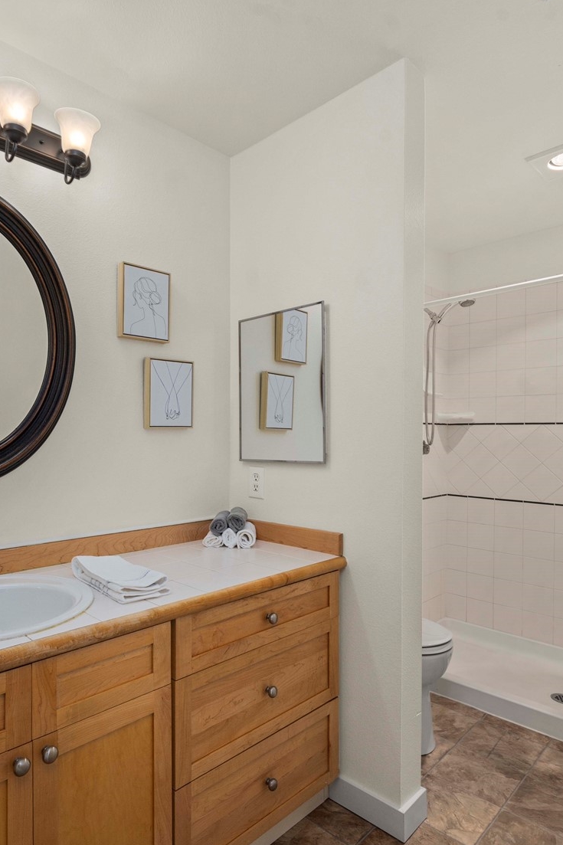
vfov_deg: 84.0
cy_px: 426
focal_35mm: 20
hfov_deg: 61.3
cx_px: 219
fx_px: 469
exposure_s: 1/60
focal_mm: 13
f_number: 8
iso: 160
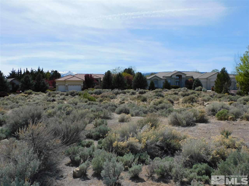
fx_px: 216
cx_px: 124
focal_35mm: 30
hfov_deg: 60.0
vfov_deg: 46.8
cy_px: 93
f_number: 3.5
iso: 125
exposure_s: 1/1600
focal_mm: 5.4
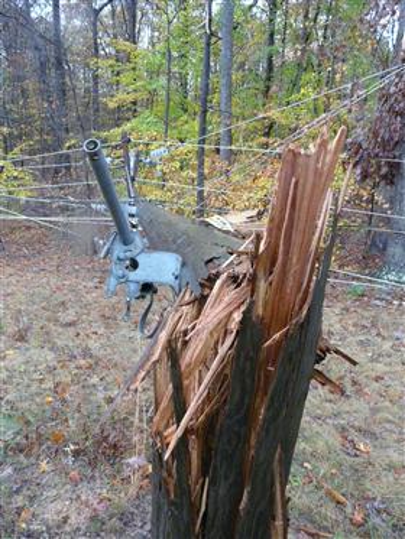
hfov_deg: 49.8
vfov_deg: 63.4
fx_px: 437
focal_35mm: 28
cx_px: 202
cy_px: 270
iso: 800
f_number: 2.8
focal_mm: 4.6
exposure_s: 1/100
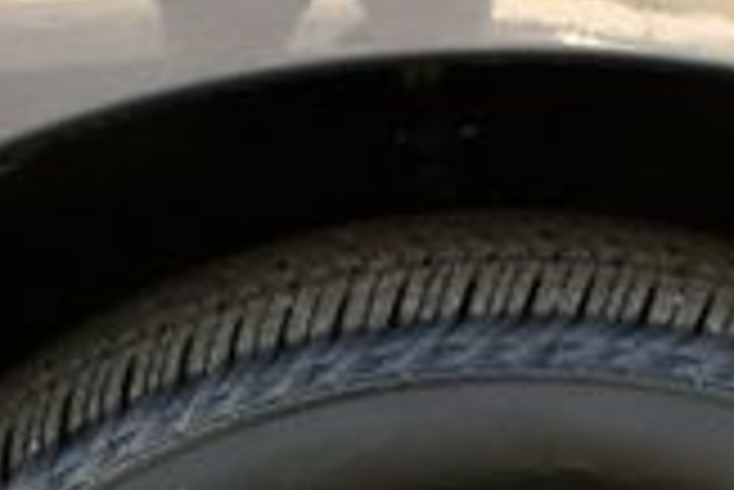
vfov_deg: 9.2
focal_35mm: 141
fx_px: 2877
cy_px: 926
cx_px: 491
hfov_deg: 14.5
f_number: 5
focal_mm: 18
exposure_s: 1/250
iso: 400
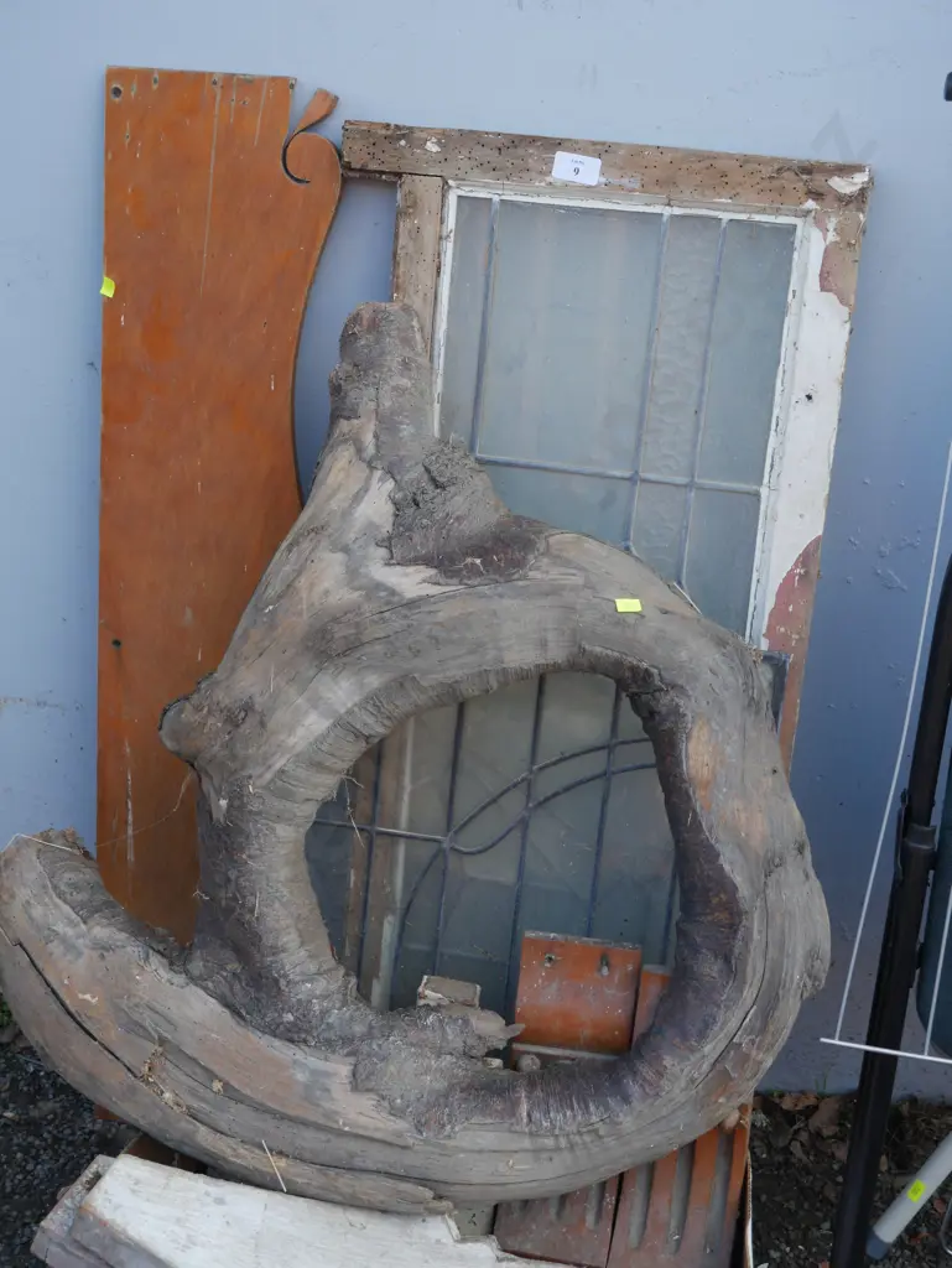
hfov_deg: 29.1
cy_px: 634
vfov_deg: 38.2
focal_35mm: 50
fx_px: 1832
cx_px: 476
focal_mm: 25
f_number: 5.6
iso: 200
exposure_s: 1/60
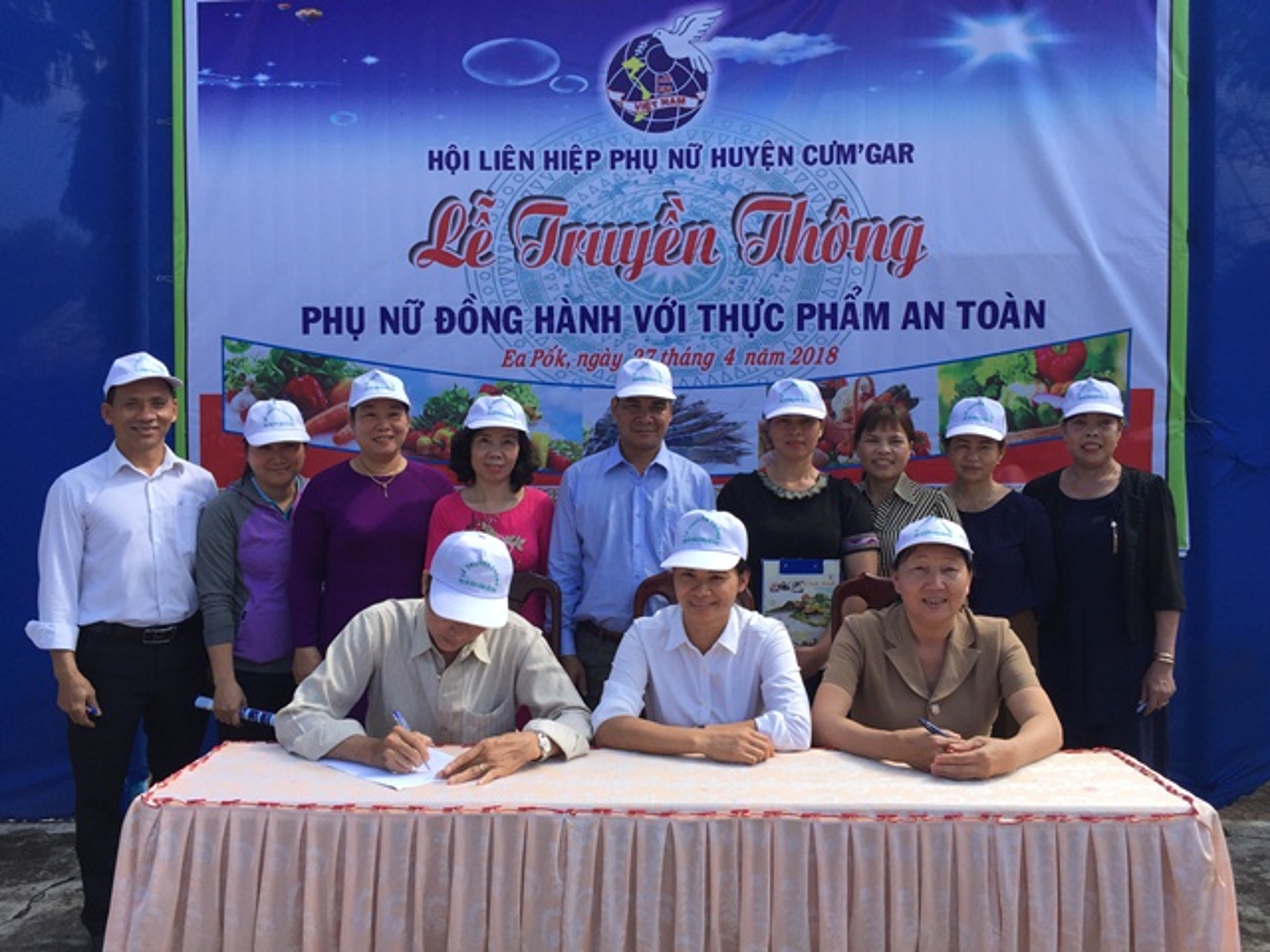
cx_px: 635
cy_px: 476
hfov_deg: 61.7
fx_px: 1064
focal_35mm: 29
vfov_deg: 48.2
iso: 32
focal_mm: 4.15
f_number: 2.2
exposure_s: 1/842
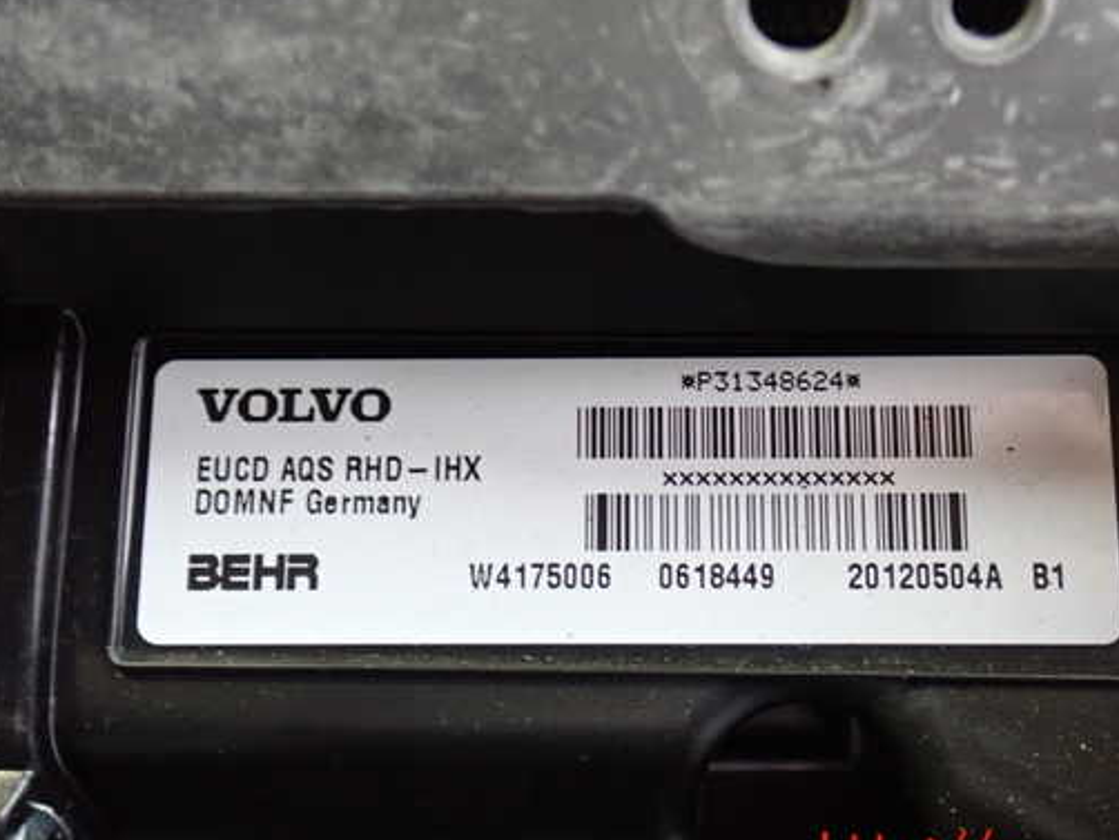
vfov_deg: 33.6
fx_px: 1391
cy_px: 381
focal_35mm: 43
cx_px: 655
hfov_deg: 43.7
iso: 800
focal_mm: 6.37
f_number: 2.5
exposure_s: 1/30
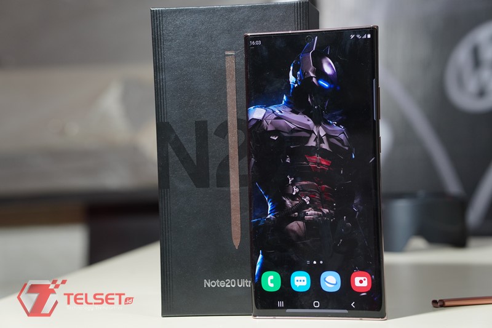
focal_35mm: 84
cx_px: 246
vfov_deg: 16.3
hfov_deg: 24.2
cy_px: 164
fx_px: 1148
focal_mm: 56
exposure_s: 1/50
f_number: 4
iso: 500
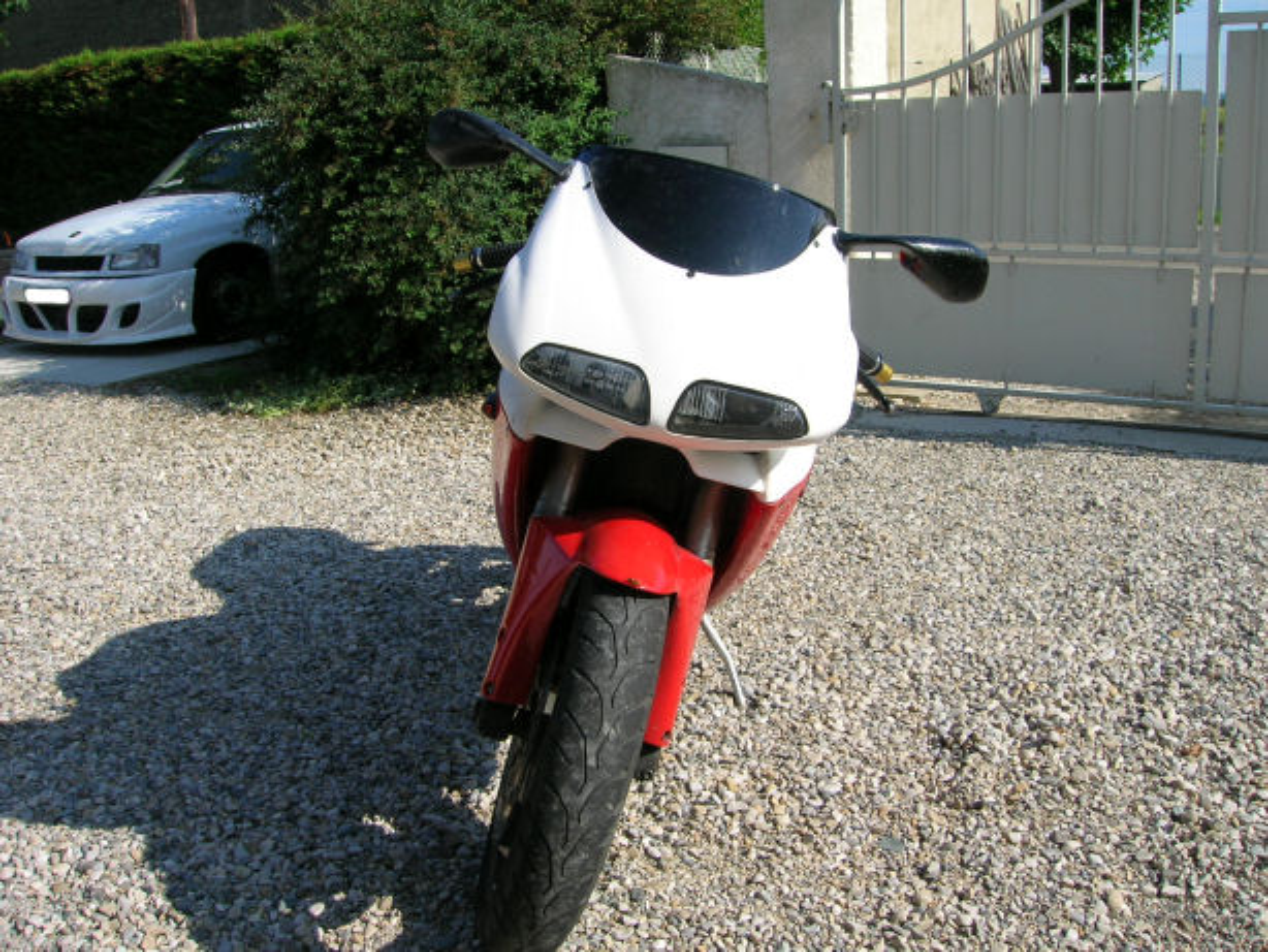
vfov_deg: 41.8
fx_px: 1246
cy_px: 476
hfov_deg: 53.9
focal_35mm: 34
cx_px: 634
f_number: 4.9
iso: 50
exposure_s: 1/371
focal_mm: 5.7
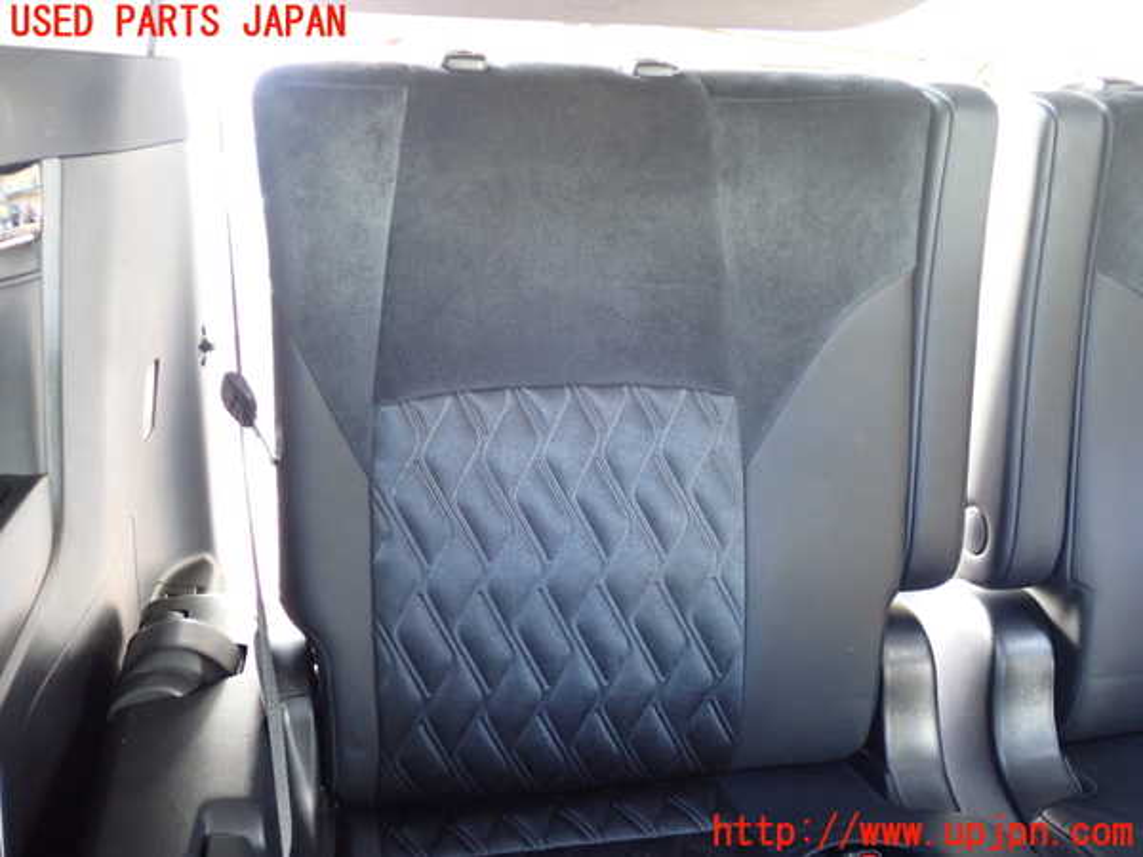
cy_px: 428
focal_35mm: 36
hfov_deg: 51.4
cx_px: 572
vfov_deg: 39.7
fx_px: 1189
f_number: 2.5
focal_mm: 6.37
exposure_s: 1/13
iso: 800
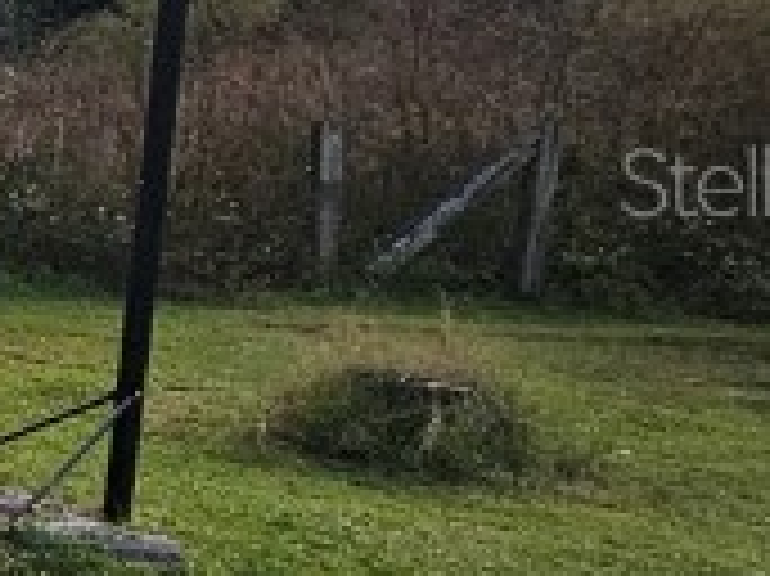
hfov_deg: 13.5
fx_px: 1734
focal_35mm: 78
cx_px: -1261
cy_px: 180
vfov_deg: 18.8
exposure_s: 1/1789
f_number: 2.2
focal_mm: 2.2
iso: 50
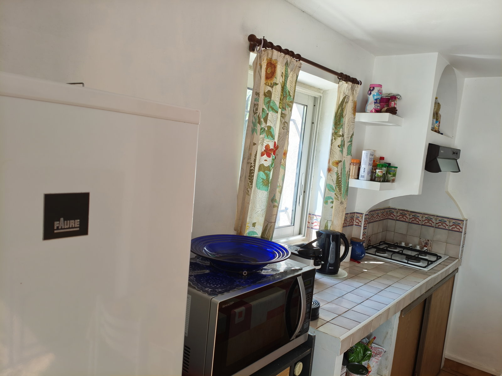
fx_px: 377
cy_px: 188
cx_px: 251
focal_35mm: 26
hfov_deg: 67.3
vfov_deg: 53.1
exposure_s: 1/99.8
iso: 100
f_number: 1.5
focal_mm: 4.94
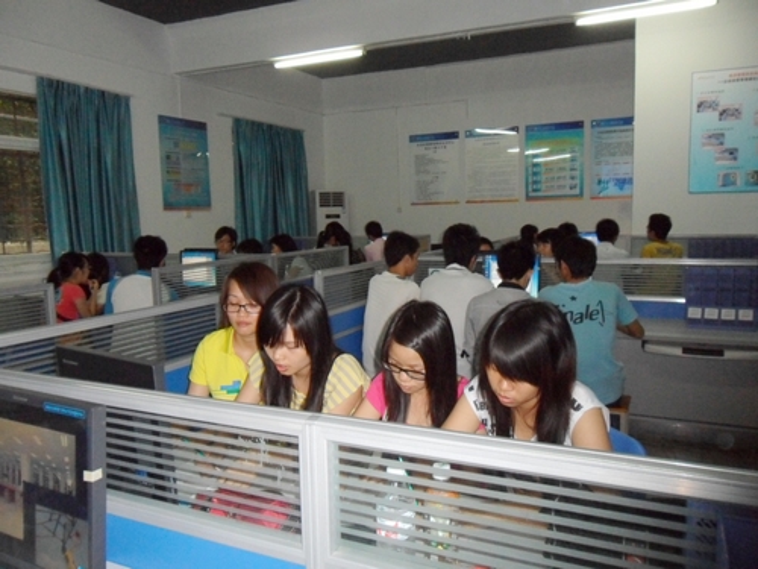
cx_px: 379
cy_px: 284
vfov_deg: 51.4
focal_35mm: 27
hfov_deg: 65.3
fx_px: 591
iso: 400
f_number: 3.5
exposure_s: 1/45
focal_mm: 4.9
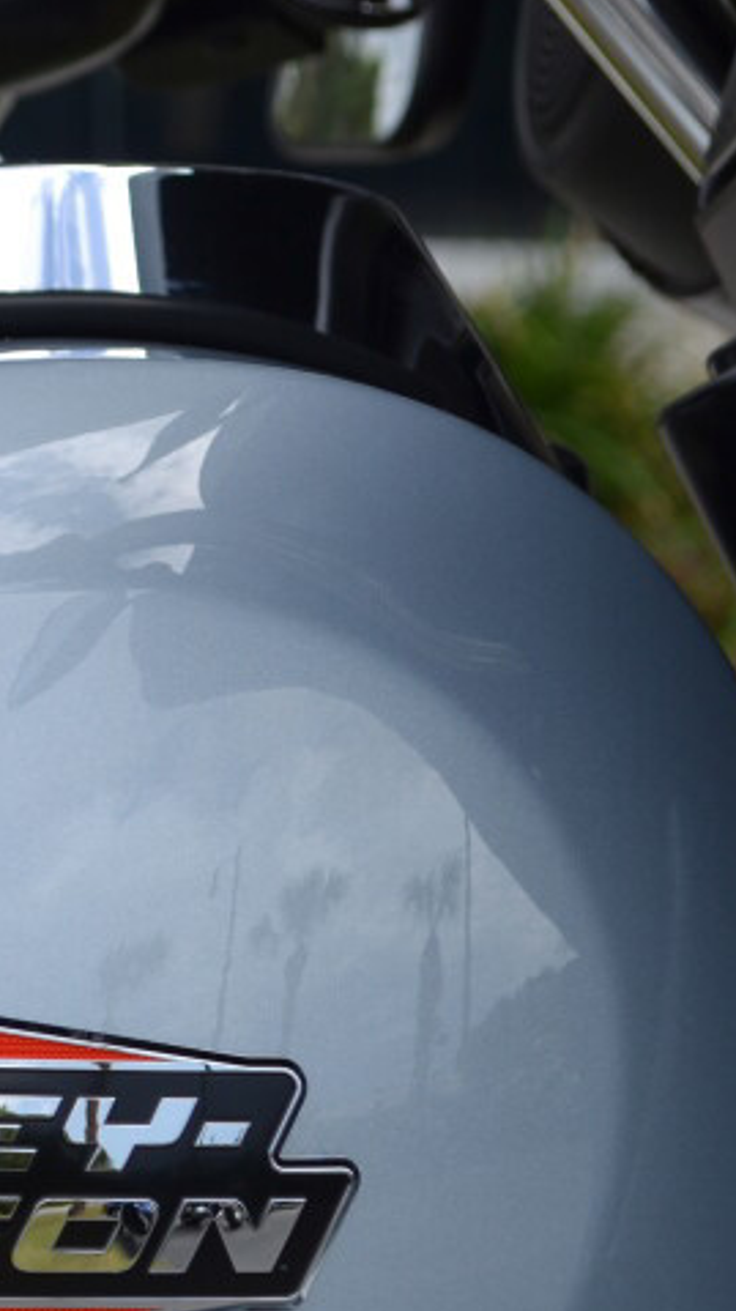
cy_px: 1065
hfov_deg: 6.3
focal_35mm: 189
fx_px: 6565
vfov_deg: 11.4
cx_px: -572
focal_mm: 48
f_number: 8
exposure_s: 1/250
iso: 100
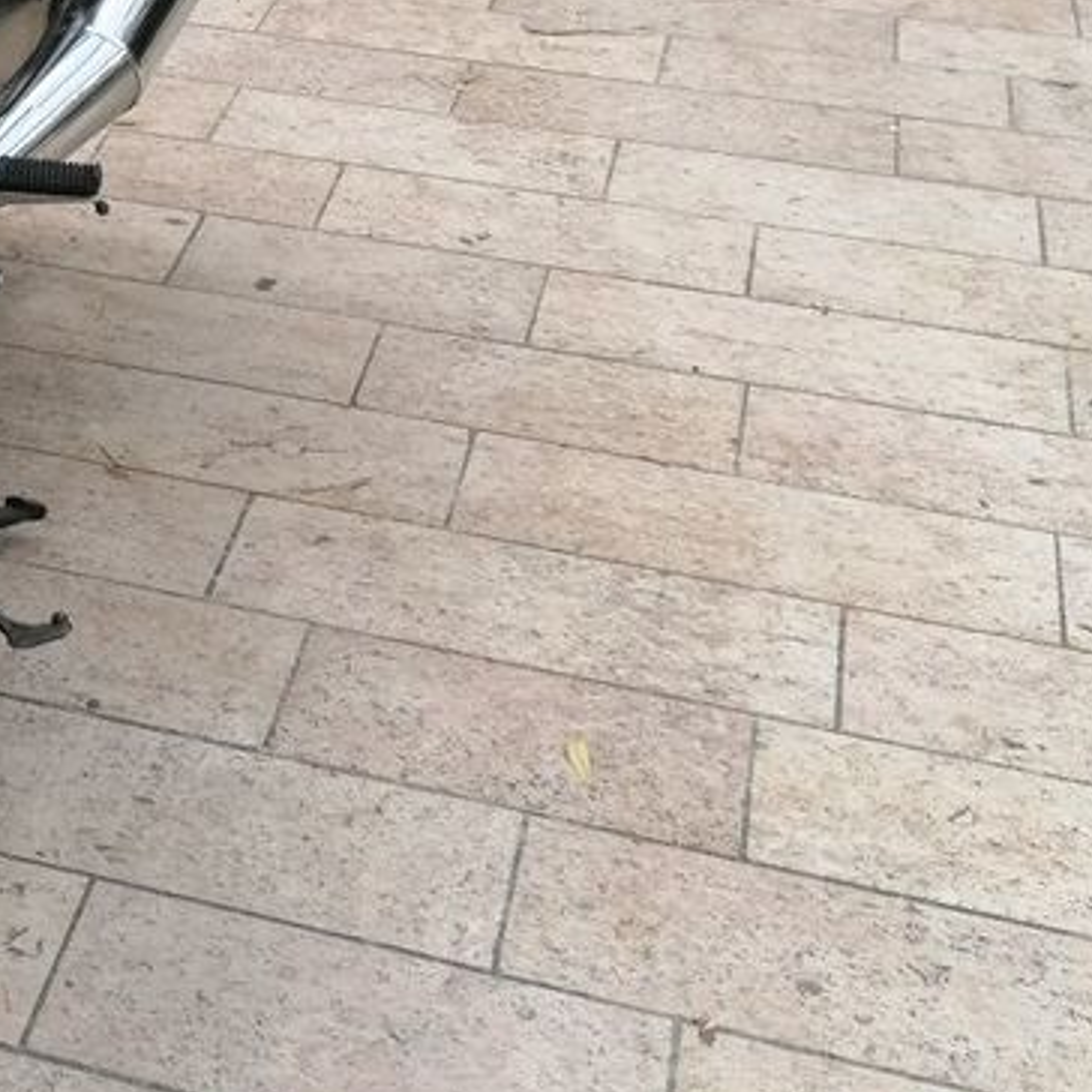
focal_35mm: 84
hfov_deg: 19.3
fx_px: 2998
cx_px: -276
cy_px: 270
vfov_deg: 20.5
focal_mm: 4.75
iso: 50
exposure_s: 1/1010
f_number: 1.8
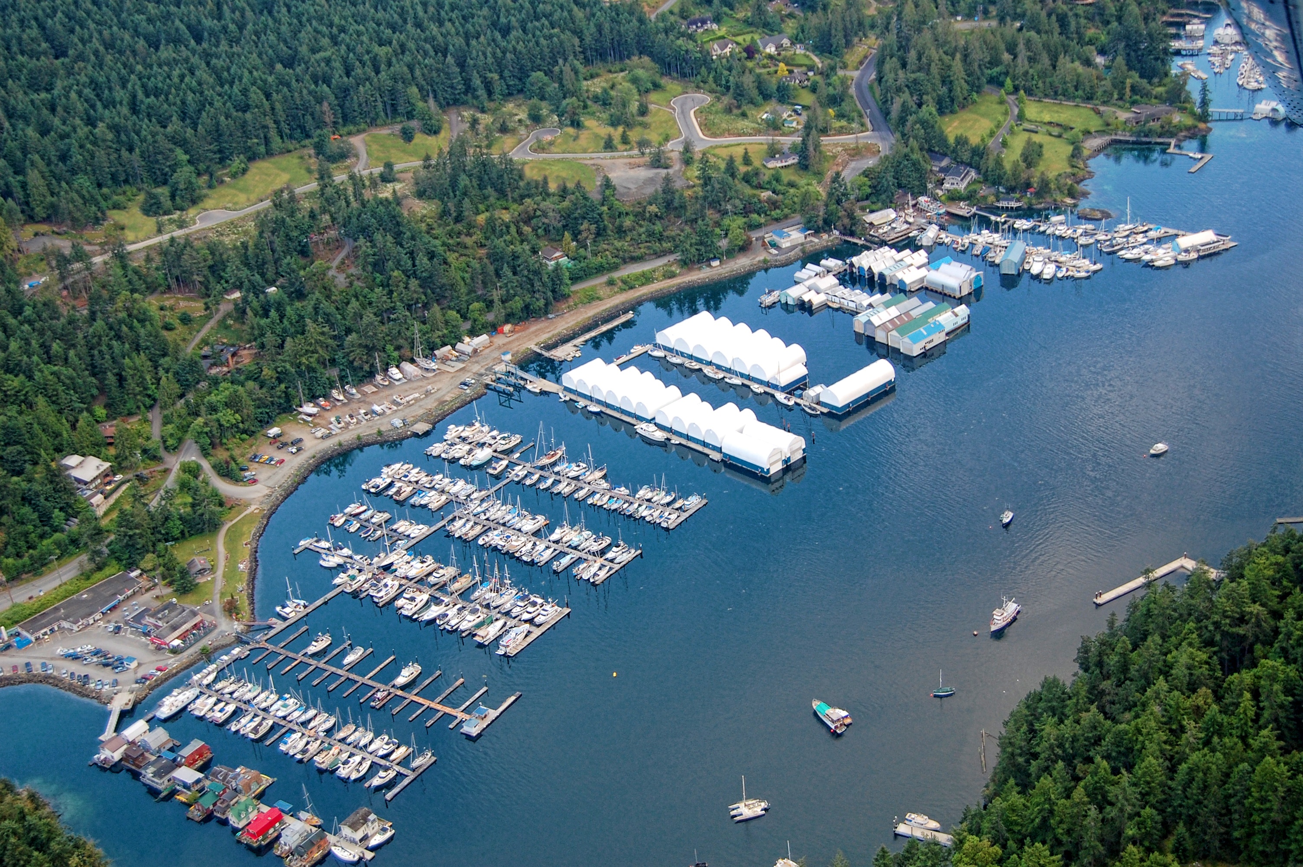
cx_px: 652
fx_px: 1682
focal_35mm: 46
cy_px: 434
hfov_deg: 42.4
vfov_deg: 28.9
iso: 250
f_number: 5.6
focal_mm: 31
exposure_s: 1/125
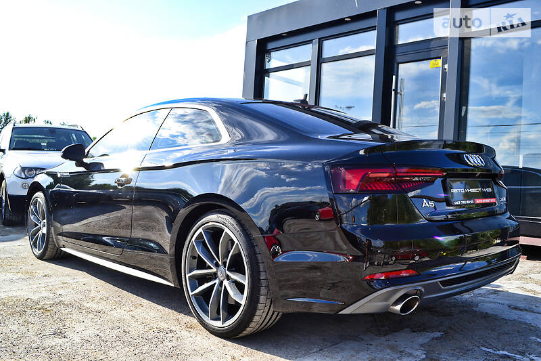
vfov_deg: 40.0
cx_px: 270
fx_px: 496
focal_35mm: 33
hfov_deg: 57.2
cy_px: 180
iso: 400
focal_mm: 22
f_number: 10
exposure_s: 1/250
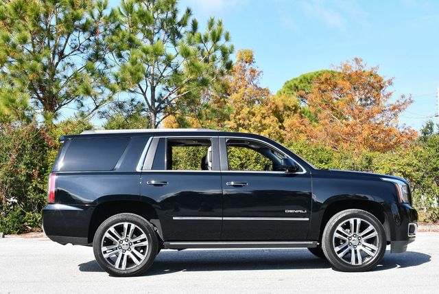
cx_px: 220
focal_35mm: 60
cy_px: 147
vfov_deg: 22.7
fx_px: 732
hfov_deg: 33.4
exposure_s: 1/250
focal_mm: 30
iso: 140
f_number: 8
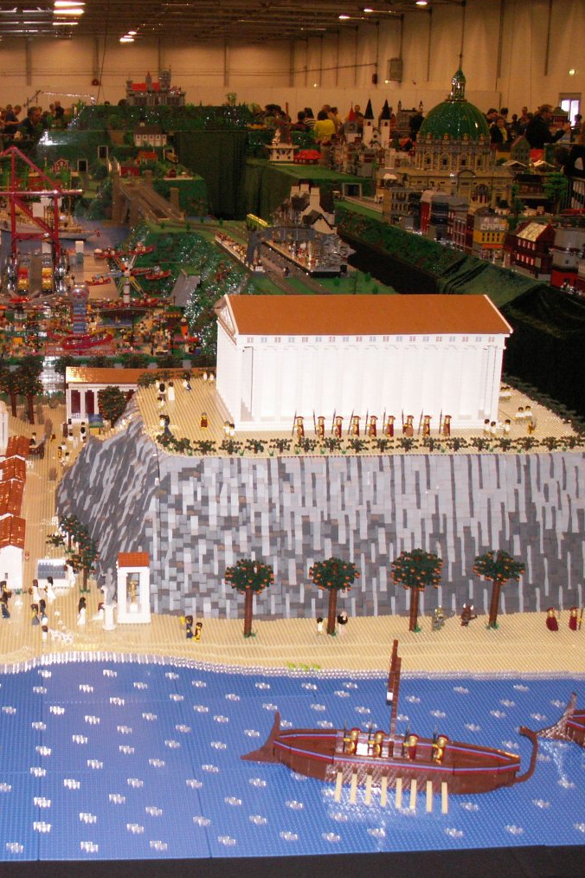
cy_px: 438
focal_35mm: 49
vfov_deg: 40.3
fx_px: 1194
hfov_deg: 26.8
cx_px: 84
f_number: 2.8
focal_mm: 5.86
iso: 160
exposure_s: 1/50
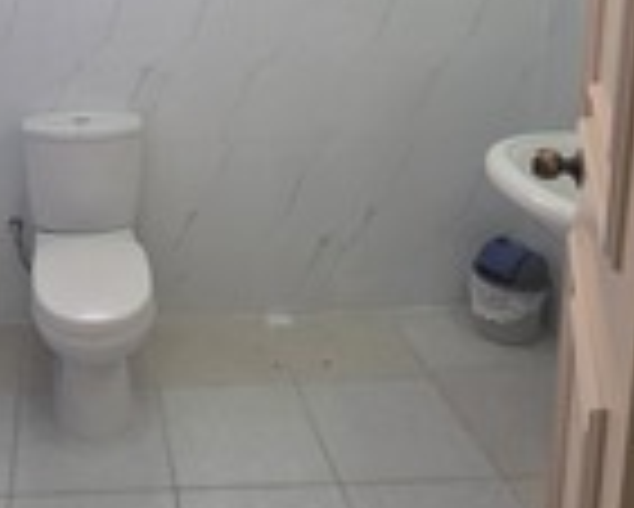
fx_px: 770
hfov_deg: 41.5
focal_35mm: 41
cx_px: 74
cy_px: 16
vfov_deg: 33.8
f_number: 1.9
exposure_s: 1/100
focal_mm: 2.2
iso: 125
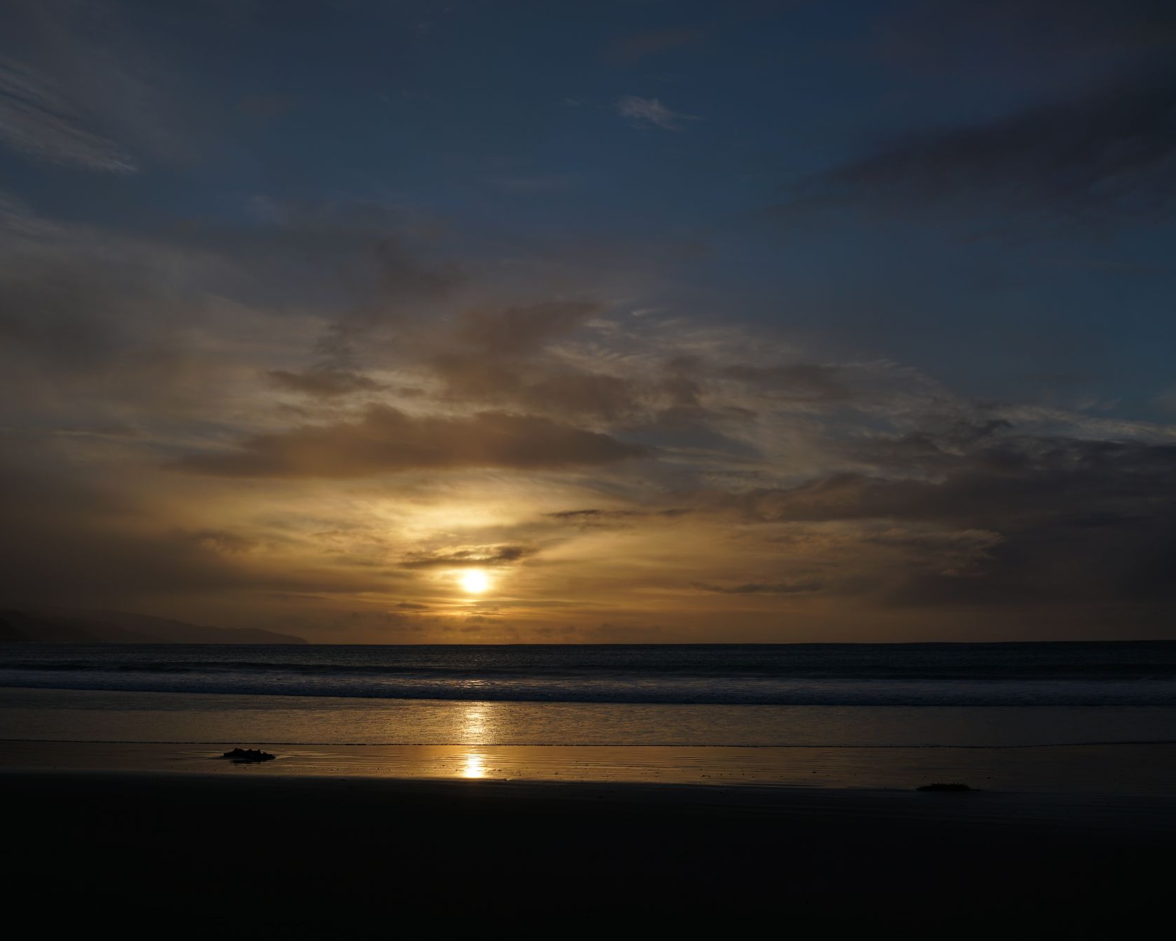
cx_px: 476
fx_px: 1392
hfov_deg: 45.6
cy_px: 476
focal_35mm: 40
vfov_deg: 37.3
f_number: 8
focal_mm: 35
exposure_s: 1/640
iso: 100
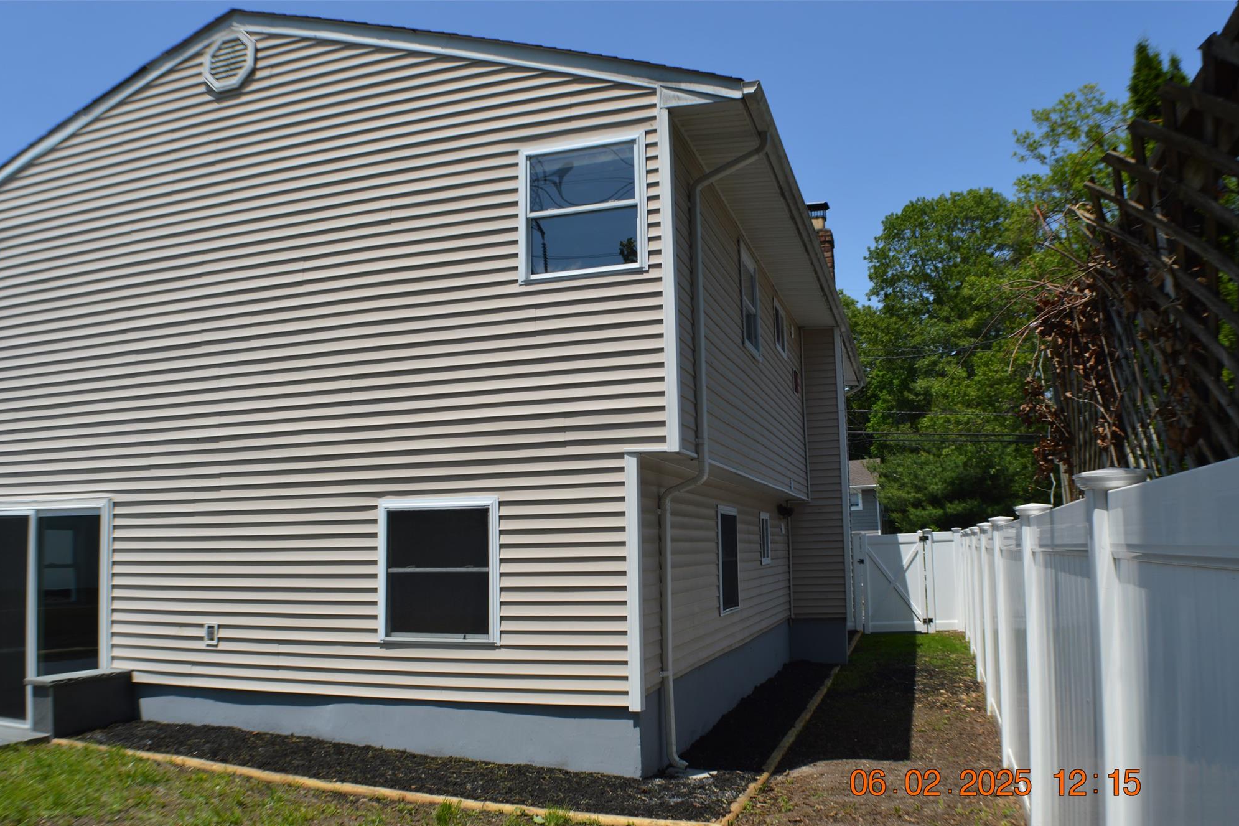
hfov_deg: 51.9
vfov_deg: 35.9
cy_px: 423
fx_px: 1273
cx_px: 624
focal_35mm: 37
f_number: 9
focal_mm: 24
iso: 100
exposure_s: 1/320
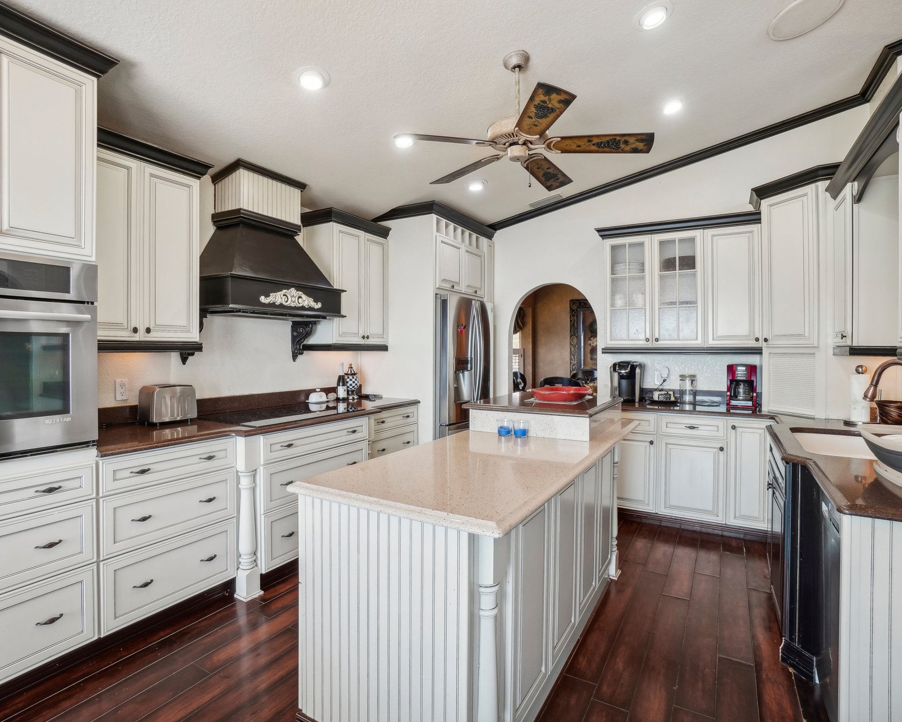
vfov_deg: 77.0
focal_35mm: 17
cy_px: 363
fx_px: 454
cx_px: 427
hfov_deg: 89.6
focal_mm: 10
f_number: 8
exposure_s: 1/20
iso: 400
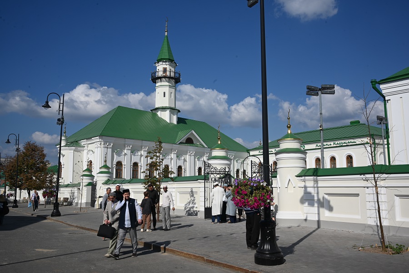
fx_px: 364
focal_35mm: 32
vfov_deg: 41.1
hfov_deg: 58.7
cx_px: 204
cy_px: 136
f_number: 14
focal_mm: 32
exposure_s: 1/200
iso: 100
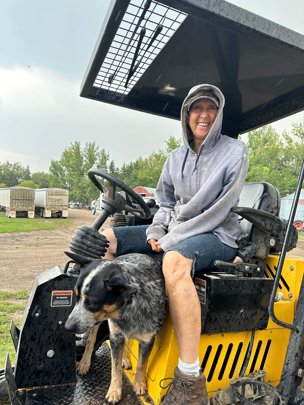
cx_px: 152
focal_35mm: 24
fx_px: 281
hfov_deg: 56.8
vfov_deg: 71.6
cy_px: 202
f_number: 1.78
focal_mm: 6.86
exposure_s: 1/121
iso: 125
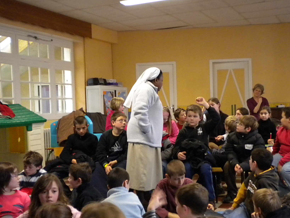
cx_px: 164
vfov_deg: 32.9
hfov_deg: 42.8
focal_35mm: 44
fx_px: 369
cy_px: 117
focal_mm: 6.3
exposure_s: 1/18
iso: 400
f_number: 3.1
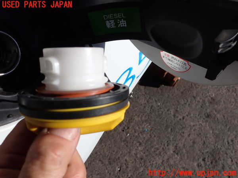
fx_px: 206
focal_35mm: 30
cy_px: 89
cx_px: 119
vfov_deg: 46.8
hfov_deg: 60.0
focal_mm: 5.4
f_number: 9
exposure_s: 1/200
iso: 100
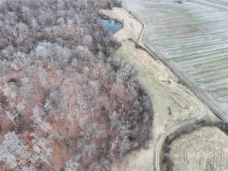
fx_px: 158
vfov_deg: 56.7
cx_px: 114
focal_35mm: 24
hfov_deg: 71.6
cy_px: 86
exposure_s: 1/160
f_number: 2.8
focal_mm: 12.29
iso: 100
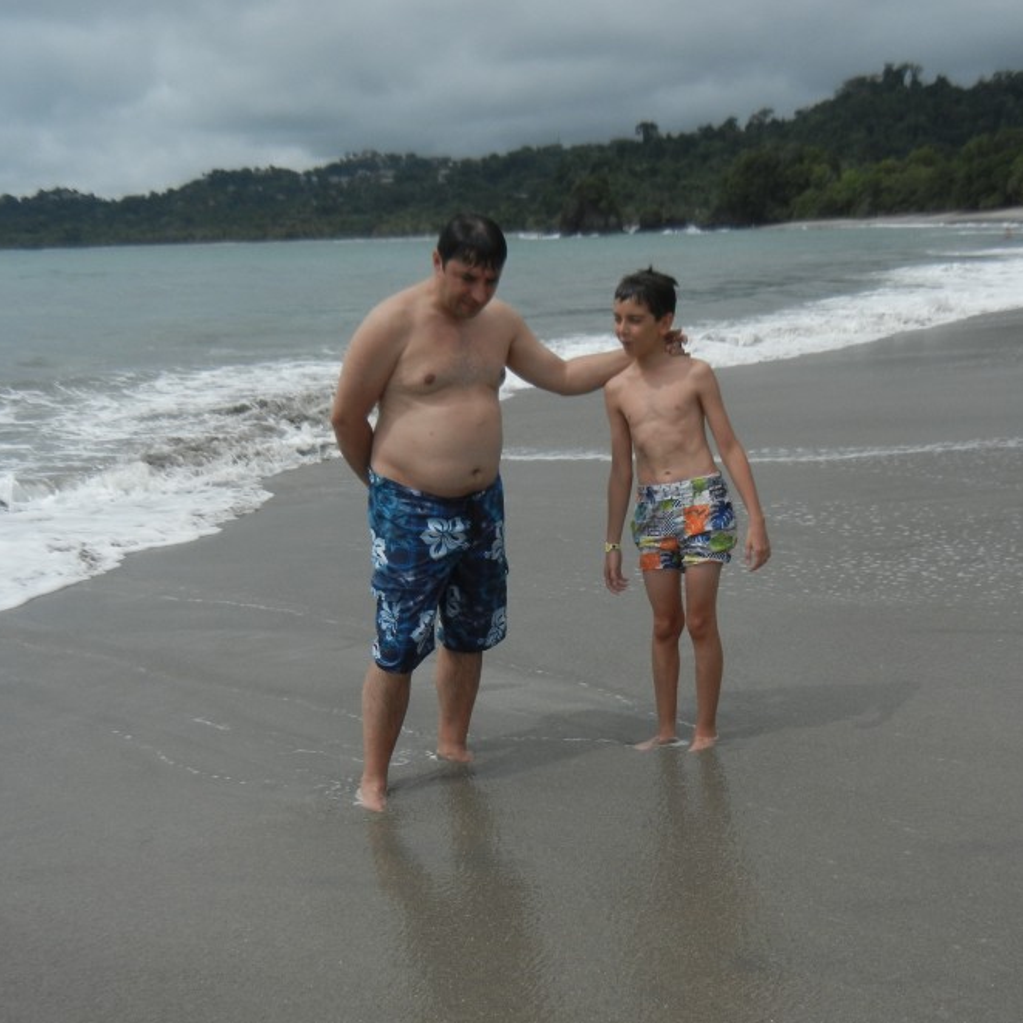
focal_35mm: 41
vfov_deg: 40.8
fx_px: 1371
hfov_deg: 40.9
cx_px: 536
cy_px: 589
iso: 160
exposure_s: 1/724
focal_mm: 5.4
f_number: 7
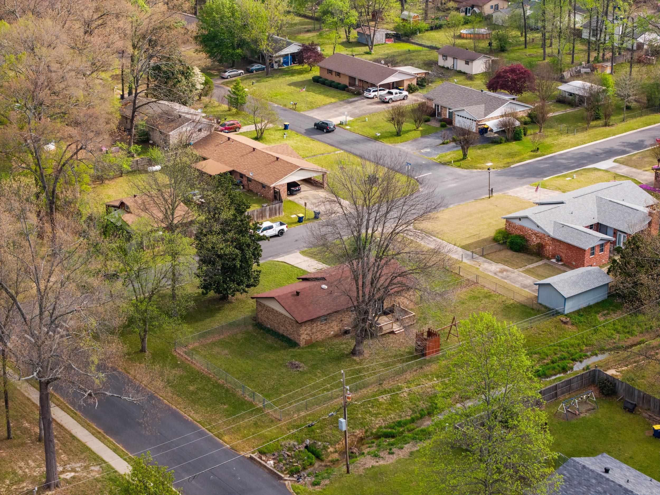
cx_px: 330
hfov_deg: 27.8
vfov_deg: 21.0
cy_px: 248
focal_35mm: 70
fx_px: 1335
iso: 100
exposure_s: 1/80
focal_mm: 19.35
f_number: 2.8
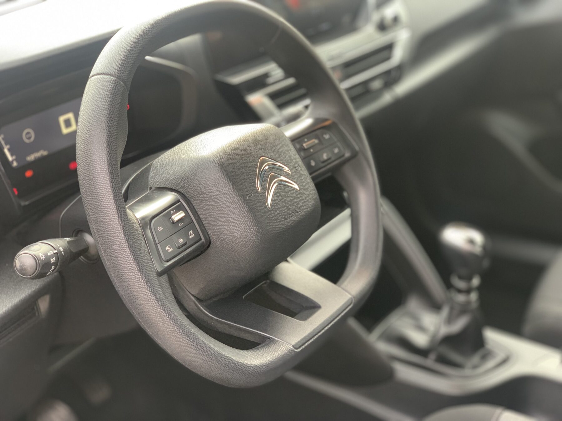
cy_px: 210
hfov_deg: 36.8
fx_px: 844
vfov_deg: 28.0
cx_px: 281
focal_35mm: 52
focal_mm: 6
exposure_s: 1/70
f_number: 2.4
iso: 125
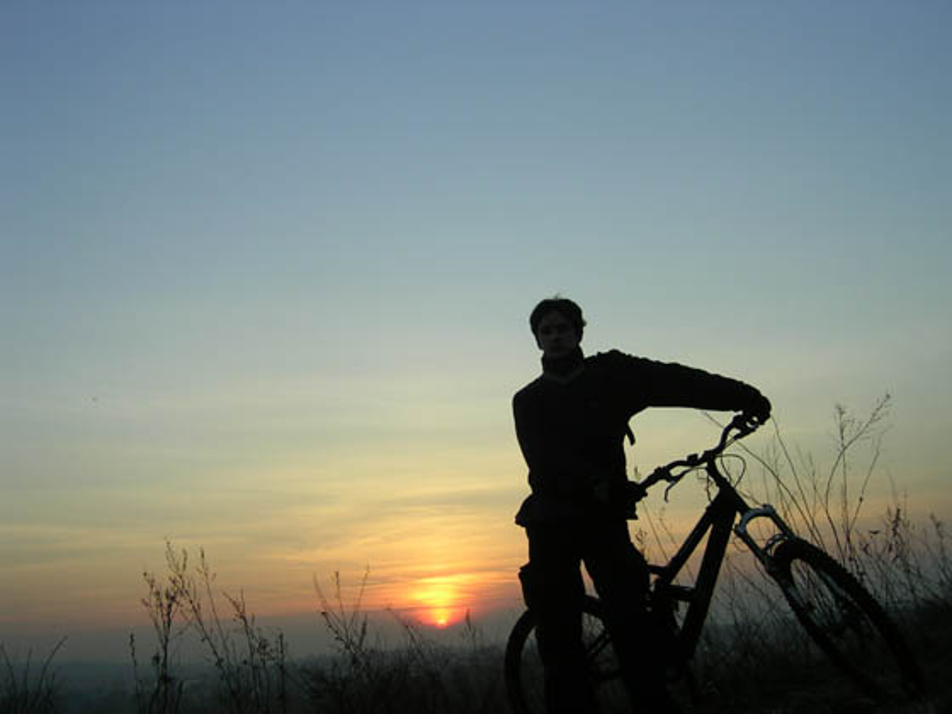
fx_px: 990
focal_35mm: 36
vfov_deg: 39.7
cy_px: 357
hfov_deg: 51.4
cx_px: 476
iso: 50
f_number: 2.8
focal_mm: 5.6
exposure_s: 1/295
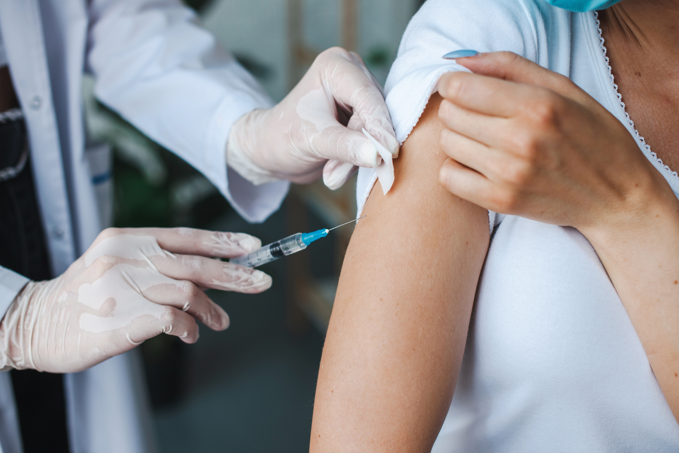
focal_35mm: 50
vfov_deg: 27.0
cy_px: 226
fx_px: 943
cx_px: 340
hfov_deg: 39.6
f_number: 3.5
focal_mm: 50
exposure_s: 1/500
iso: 250
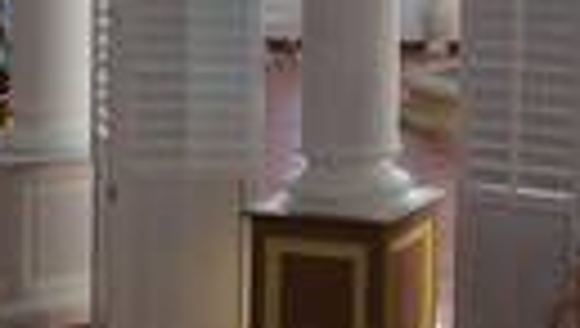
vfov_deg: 13.5
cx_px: 607
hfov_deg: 23.0
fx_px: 1355
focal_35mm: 88
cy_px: -40
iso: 32
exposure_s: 1/165
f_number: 2.2
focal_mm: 4.15
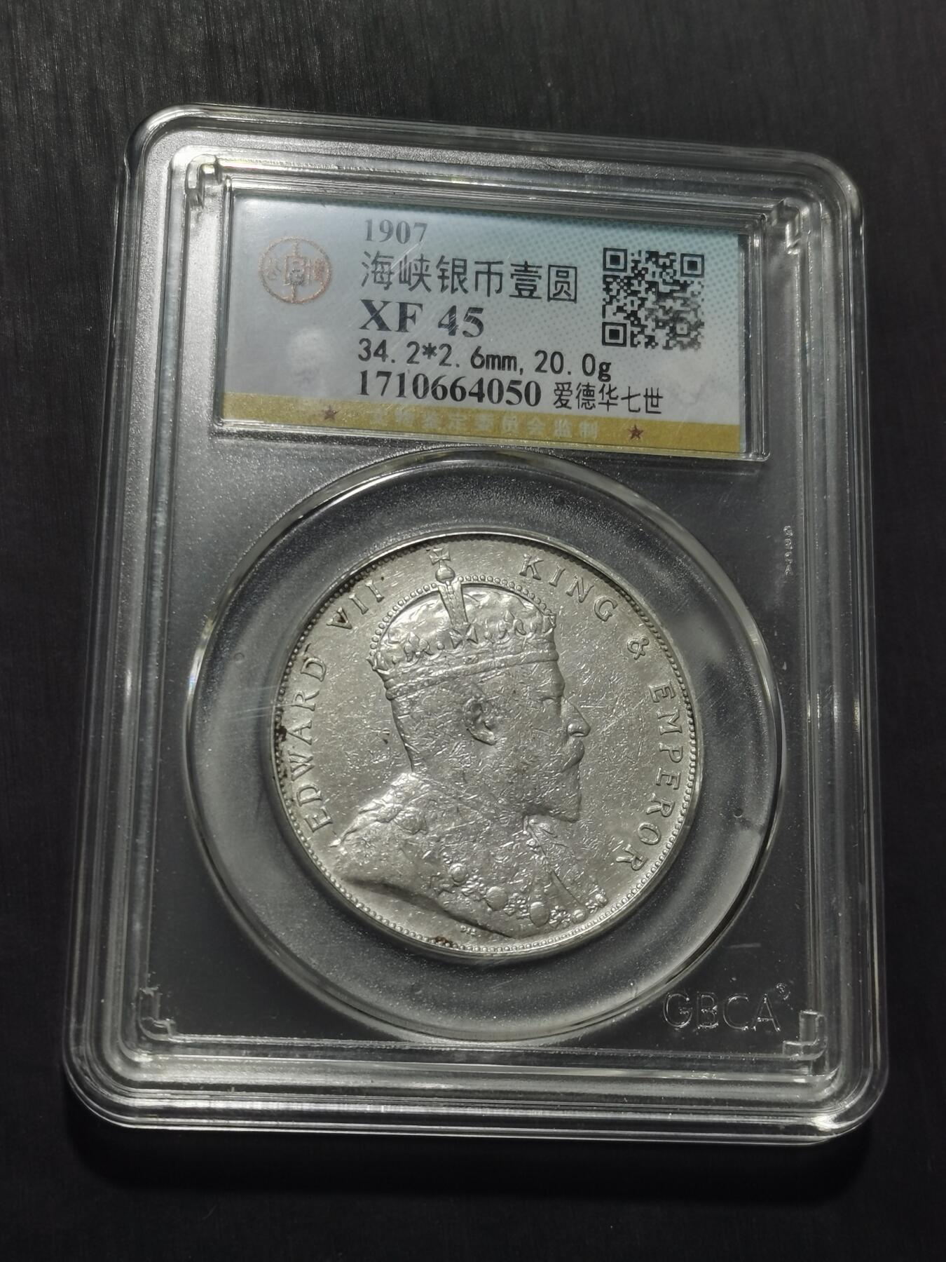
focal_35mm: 62
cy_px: 631
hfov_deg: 23.7
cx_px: 473
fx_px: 2259
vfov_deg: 31.2
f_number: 1.8
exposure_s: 1/122
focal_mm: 5.58
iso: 50
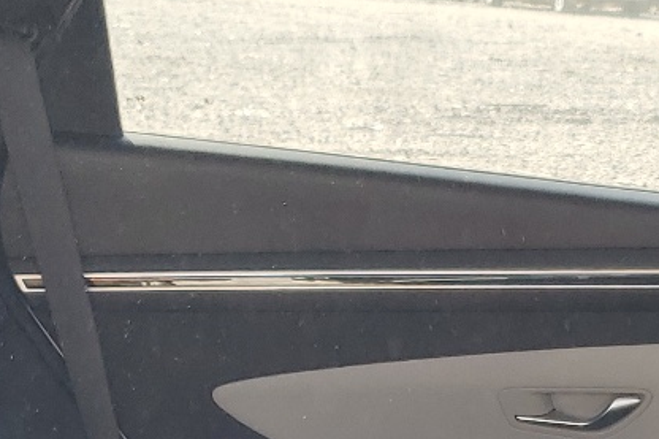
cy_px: 655
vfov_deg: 12.5
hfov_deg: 19.1
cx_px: 669
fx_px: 1903
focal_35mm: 104
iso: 50
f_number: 1.5
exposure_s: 1/256
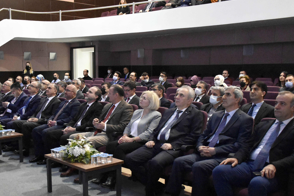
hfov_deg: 45.1
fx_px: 351
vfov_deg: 30.9
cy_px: 131
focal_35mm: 43
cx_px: 110
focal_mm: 20
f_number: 3.5
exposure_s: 1/60
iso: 10000
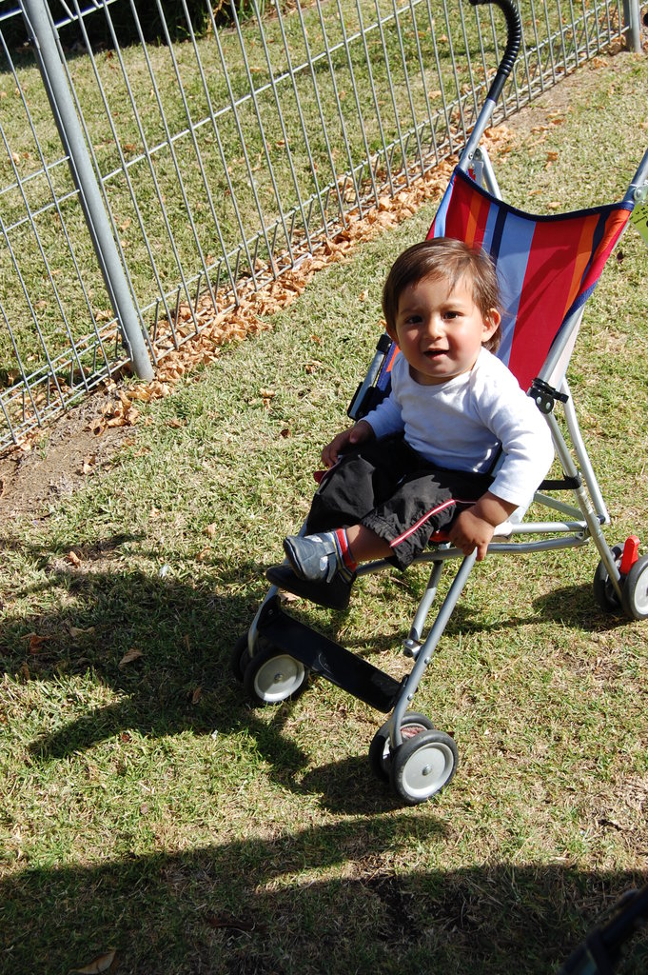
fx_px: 1379
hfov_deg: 26.4
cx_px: 324
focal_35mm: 51
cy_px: 488
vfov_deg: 38.9
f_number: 9
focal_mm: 34
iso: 200
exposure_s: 1/320
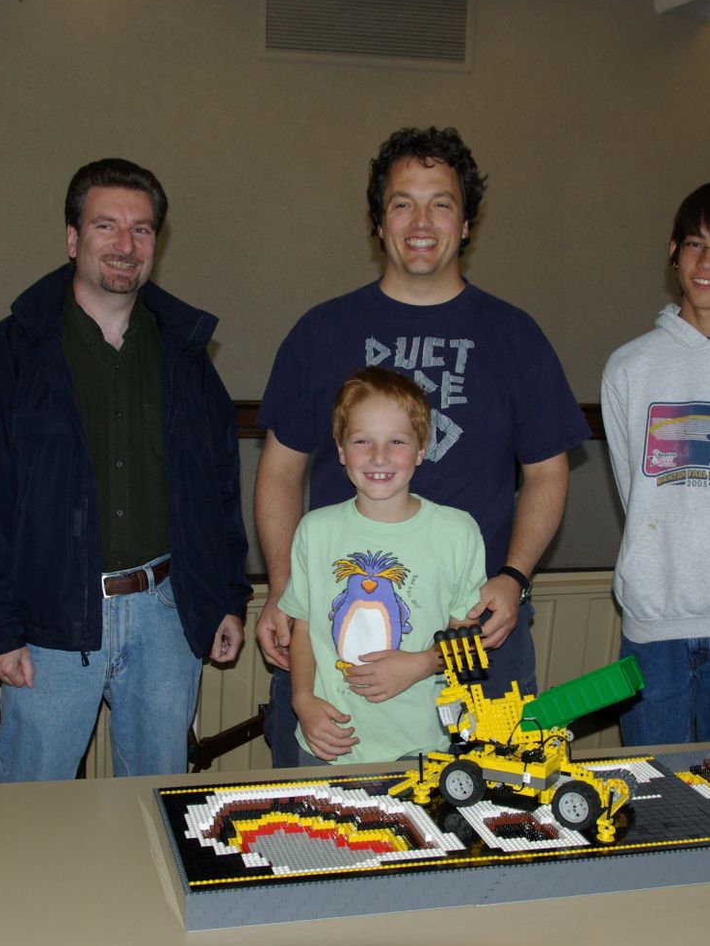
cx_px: 357
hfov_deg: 28.7
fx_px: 1388
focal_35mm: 51
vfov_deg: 37.7
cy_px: 469
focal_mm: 23
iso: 400
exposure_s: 1/40
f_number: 8
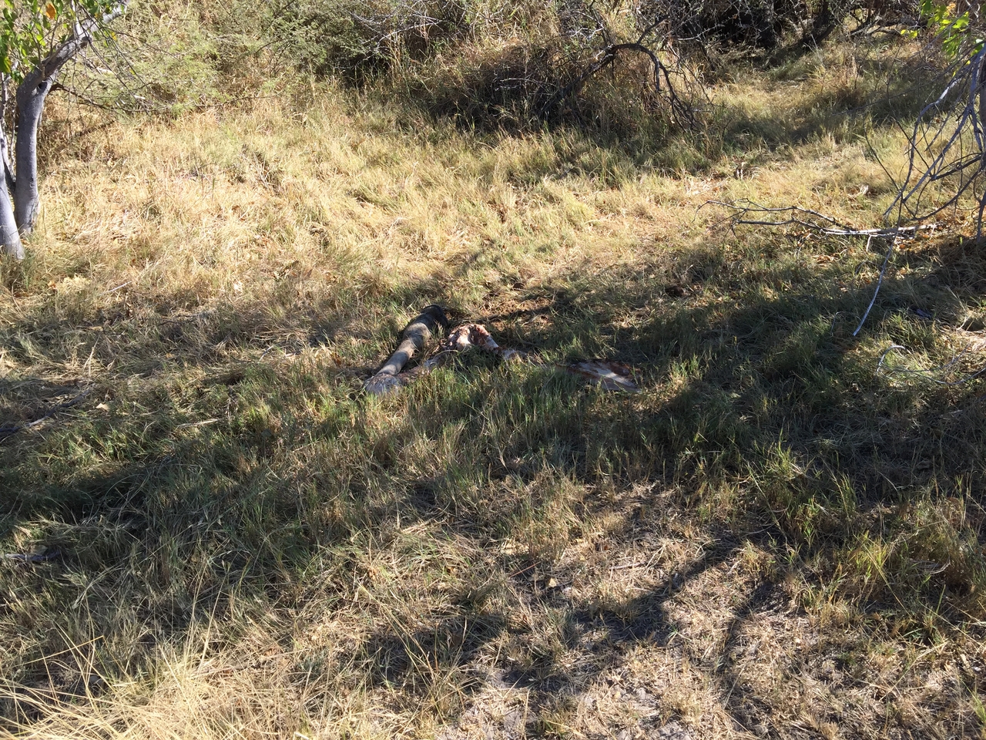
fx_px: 826
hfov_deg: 61.7
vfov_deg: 48.2
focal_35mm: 29
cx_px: 493
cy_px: 370
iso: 32
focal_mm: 4.15
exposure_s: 1/791
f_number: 2.2
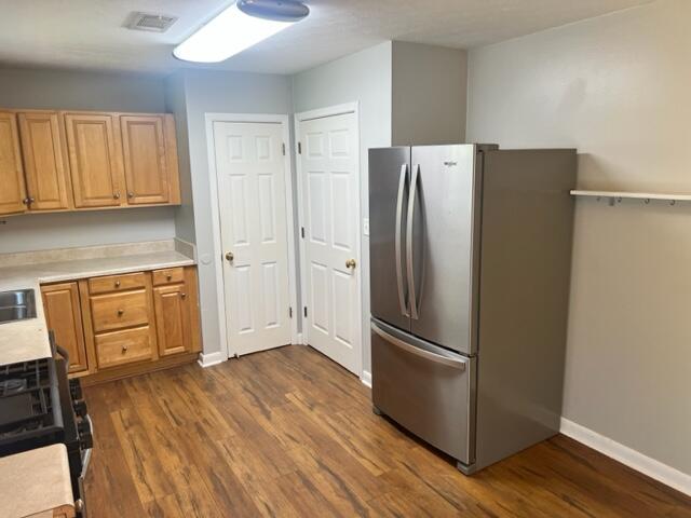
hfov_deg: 67.3
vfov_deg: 53.1
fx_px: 519
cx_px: 346
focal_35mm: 26
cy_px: 259
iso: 80
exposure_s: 1/120
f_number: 1.5
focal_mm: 5.7
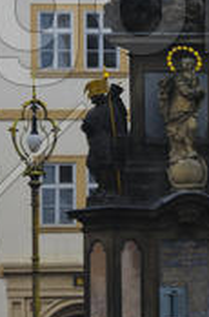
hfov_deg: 3.9
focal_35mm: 350
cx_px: 179
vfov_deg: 5.9
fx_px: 3066
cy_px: 9
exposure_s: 1/90
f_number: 6.7
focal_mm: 70
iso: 100
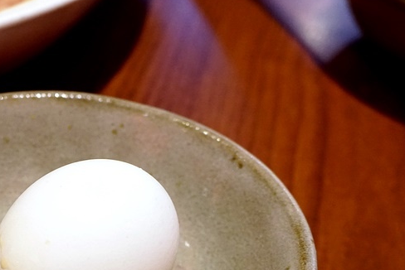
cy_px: 232
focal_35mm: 66
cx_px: 85
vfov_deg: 20.3
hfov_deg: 29.8
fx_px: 743
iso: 1600
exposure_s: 1/50
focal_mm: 21
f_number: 4
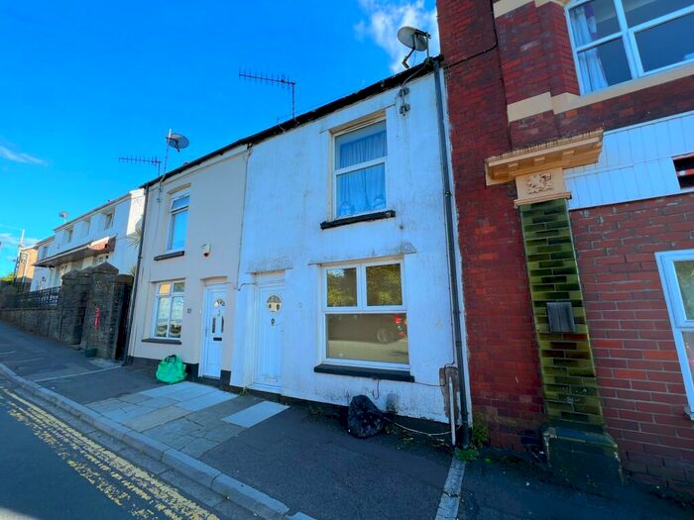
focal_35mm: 13
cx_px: 347
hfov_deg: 106.2
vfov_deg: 89.9
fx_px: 261
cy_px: 260
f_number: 1.8
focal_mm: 1.57
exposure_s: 1/354
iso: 32
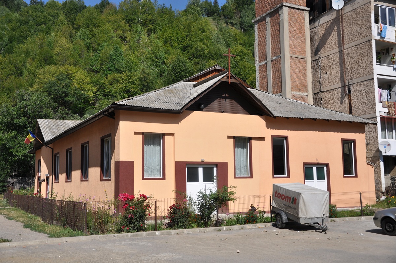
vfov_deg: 34.1
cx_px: 198
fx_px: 428
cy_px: 132
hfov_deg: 49.6
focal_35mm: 39
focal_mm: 26
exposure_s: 1/2500
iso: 200
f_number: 4
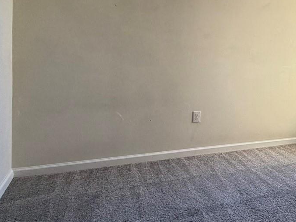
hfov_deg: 49.0
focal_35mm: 33
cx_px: 270
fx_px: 282
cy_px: 83
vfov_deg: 42.6
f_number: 2.2
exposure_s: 1/60
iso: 160
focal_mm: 2.22
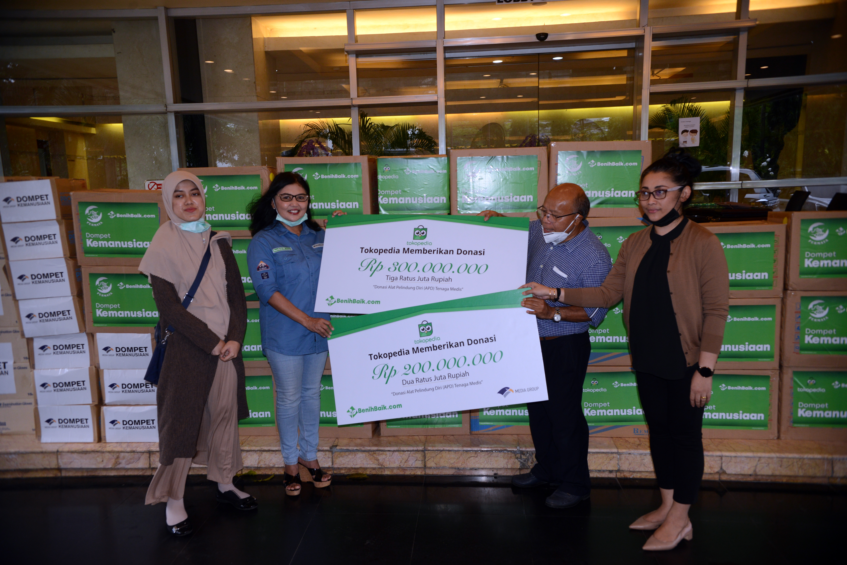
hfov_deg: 61.9
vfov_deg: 43.6
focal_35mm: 30
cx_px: 424
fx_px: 706
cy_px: 282
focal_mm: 30
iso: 800
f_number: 4.5
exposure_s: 1/100
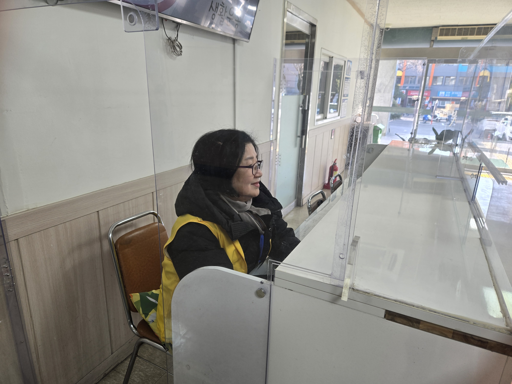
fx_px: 340
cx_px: 256
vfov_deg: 58.9
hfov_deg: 73.9
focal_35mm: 23
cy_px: 192
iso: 80
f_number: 1.8
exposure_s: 1/120
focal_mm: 5.4
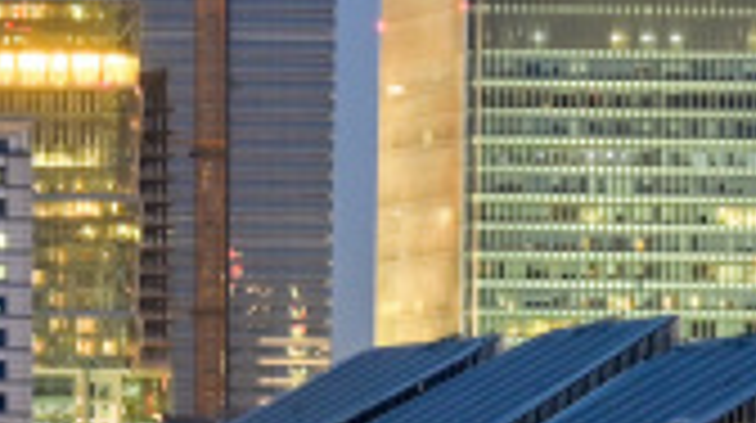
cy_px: -574
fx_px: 10231
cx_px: -292
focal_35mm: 511
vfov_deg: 2.4
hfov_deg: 4.2
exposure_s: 3
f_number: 13
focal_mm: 80
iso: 100
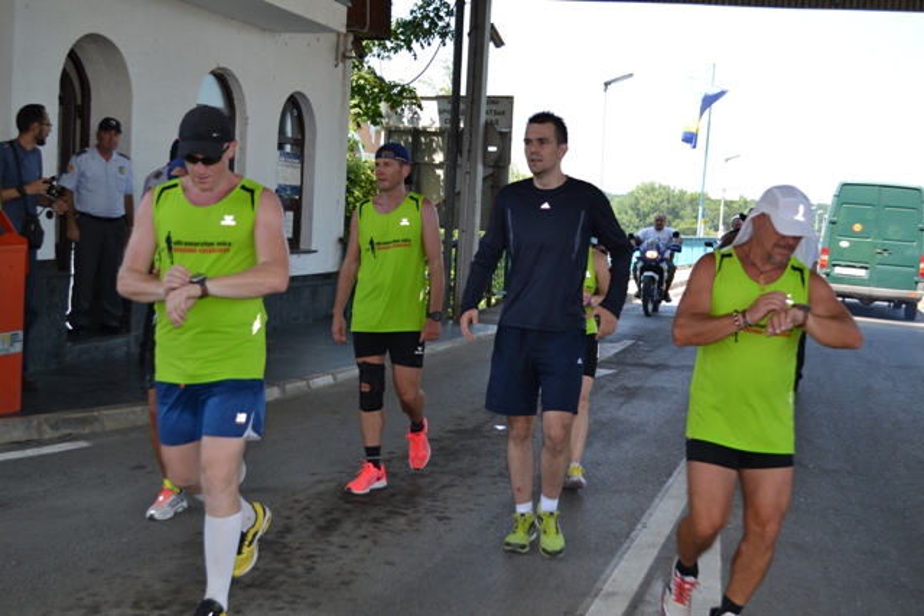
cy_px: 308
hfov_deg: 45.0
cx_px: 462
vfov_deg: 30.9
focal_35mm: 44
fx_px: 1117
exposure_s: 1/125
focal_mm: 29
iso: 100
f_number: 4.5
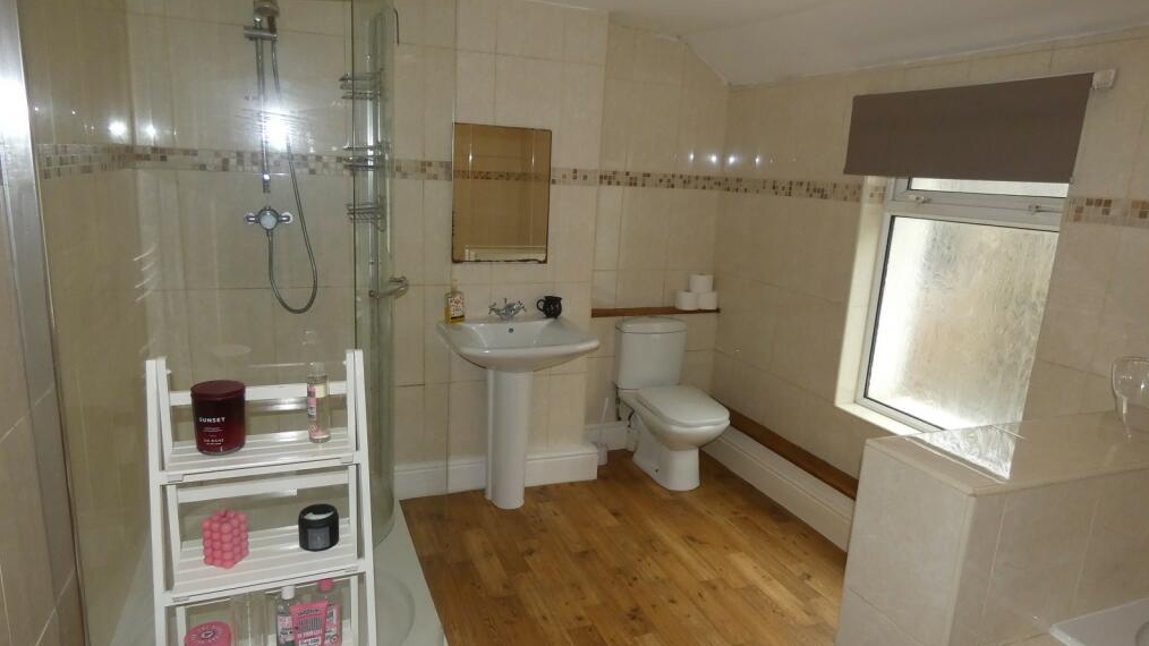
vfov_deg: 51.4
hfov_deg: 81.2
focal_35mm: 22
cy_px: 334
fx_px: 670
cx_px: 579
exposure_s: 1/60
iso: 320
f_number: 2.8
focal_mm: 3.6
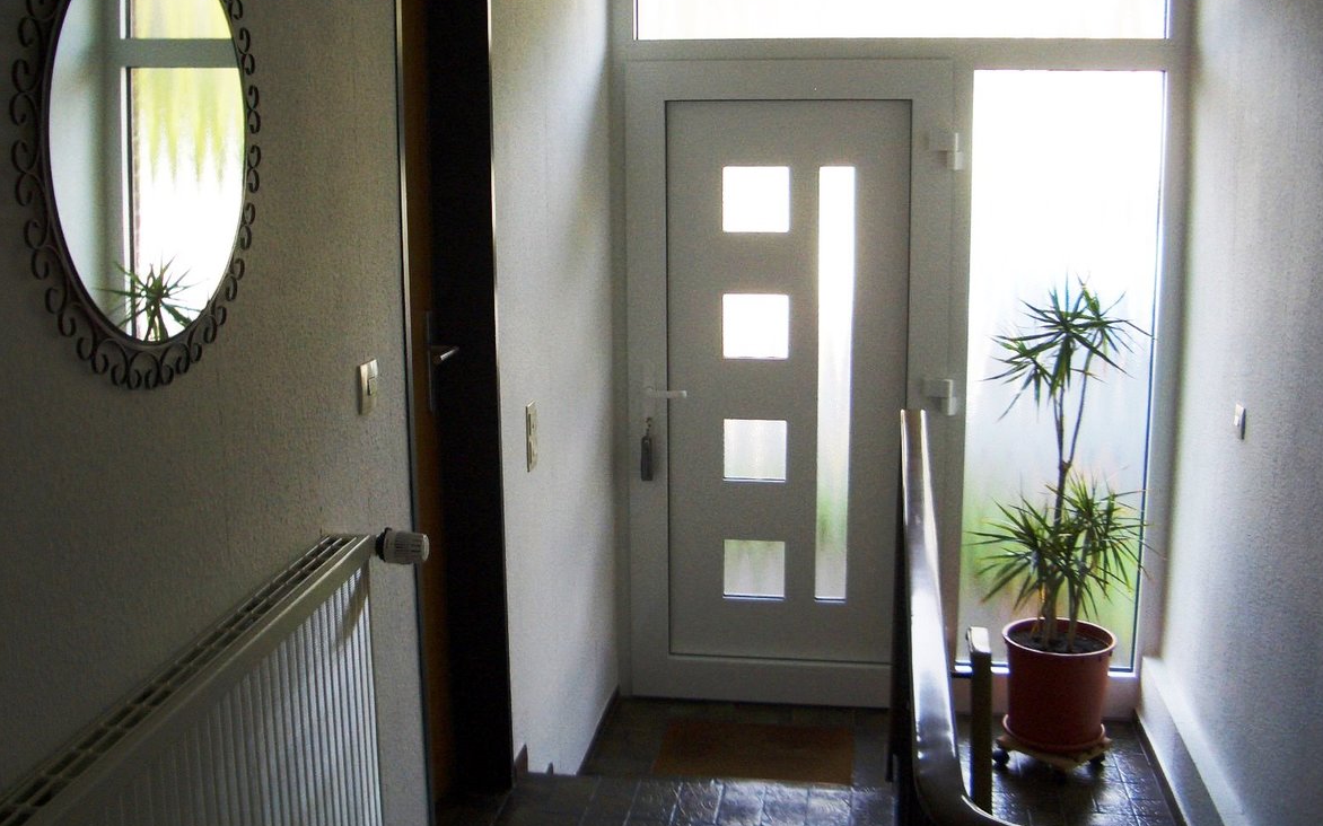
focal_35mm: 38
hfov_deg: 51.6
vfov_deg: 33.5
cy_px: 364
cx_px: 658
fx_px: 1370
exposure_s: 1/160
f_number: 2.6
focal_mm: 5.8
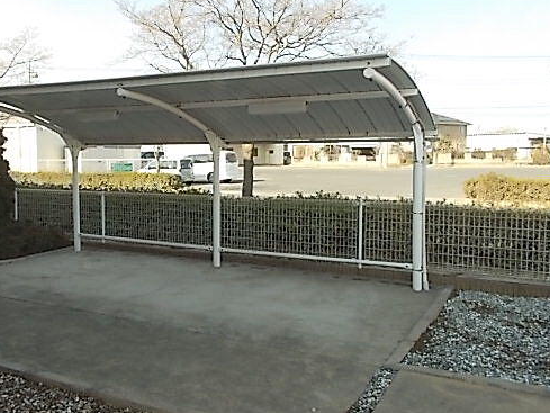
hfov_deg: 53.5
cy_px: 199
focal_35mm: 34
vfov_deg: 41.8
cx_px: 213
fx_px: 540
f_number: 3.2
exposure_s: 1/320
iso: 80
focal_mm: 4.6
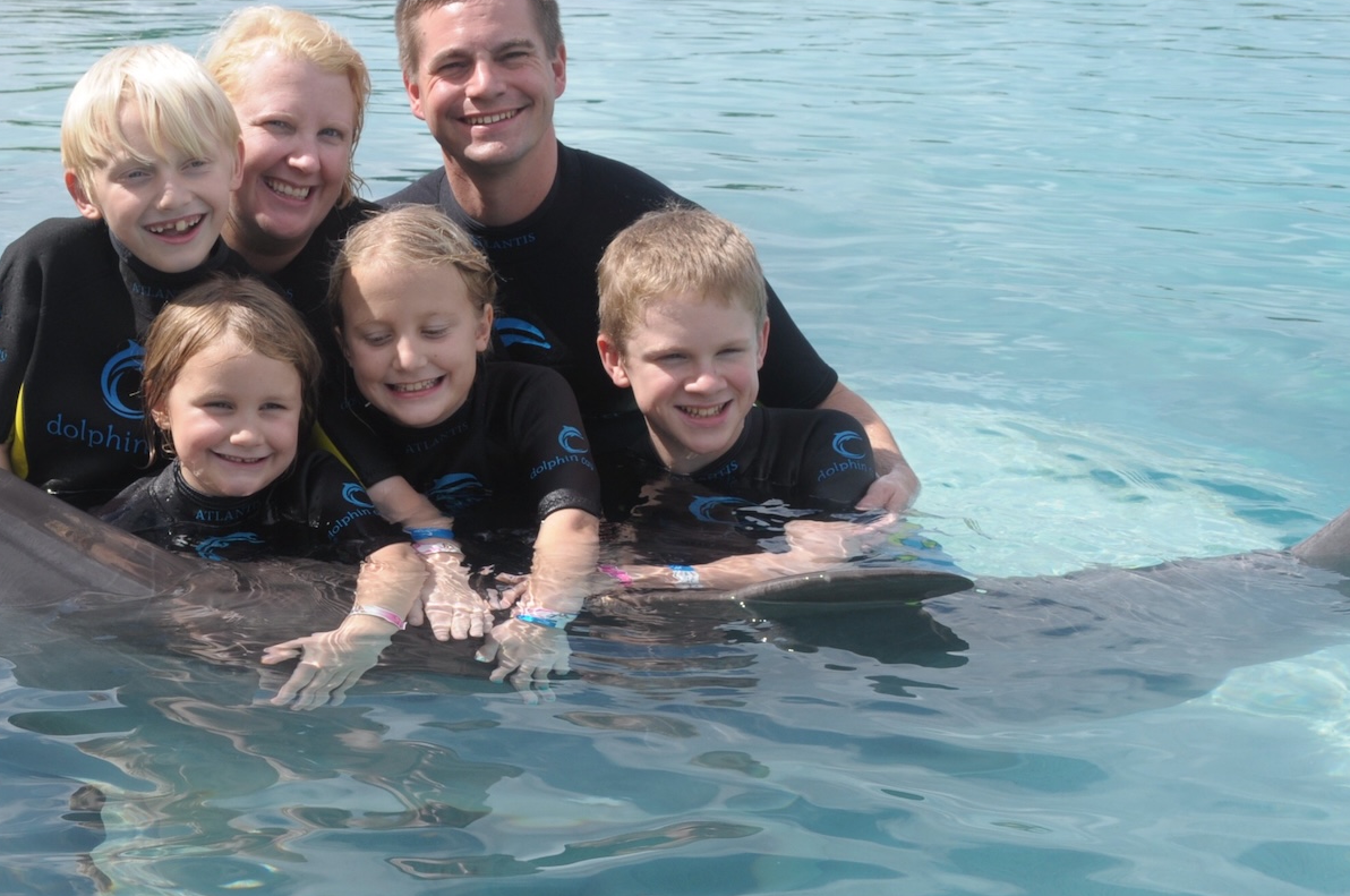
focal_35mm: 58
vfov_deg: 23.3
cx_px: 365
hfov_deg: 33.9
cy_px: 451
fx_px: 2172
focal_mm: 24
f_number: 9
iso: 200
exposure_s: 1/320
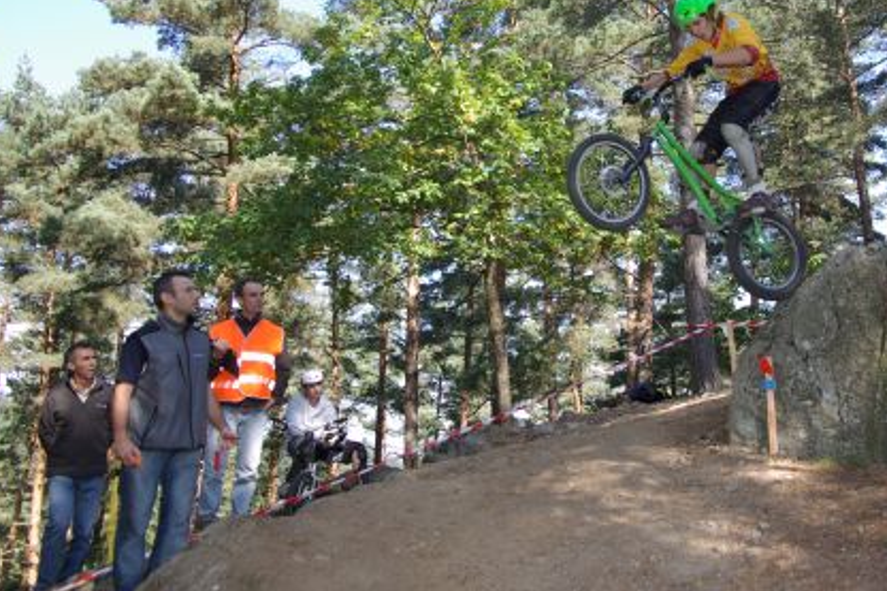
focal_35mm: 39
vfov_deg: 33.9
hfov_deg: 48.9
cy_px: 202
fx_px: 960
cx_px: 576
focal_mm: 18
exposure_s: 1/125
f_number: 4
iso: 100
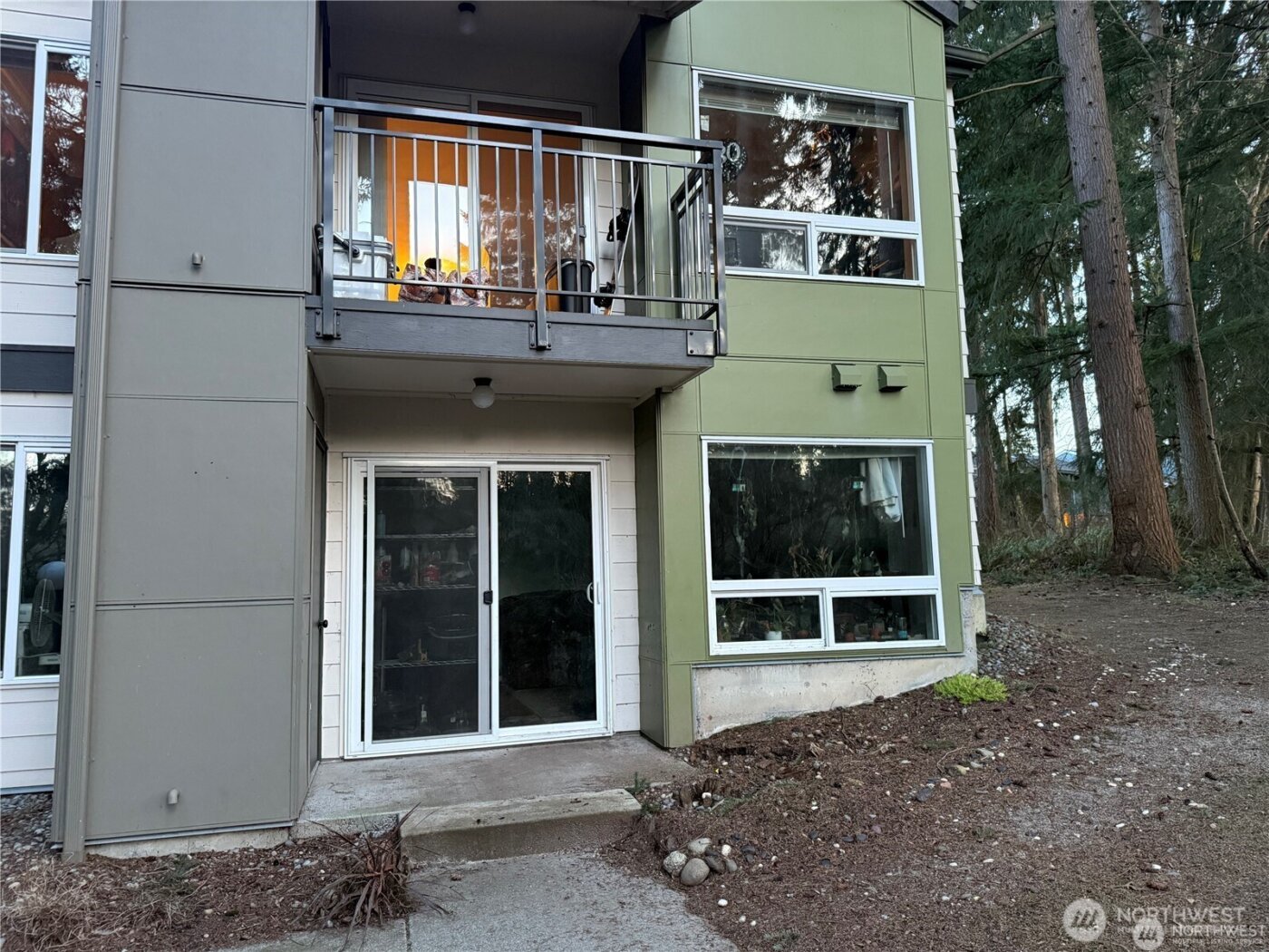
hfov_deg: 71.6
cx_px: 634
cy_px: 476
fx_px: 880
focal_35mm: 24
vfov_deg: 56.8
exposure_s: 1/60
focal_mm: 6.76
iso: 800
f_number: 1.78
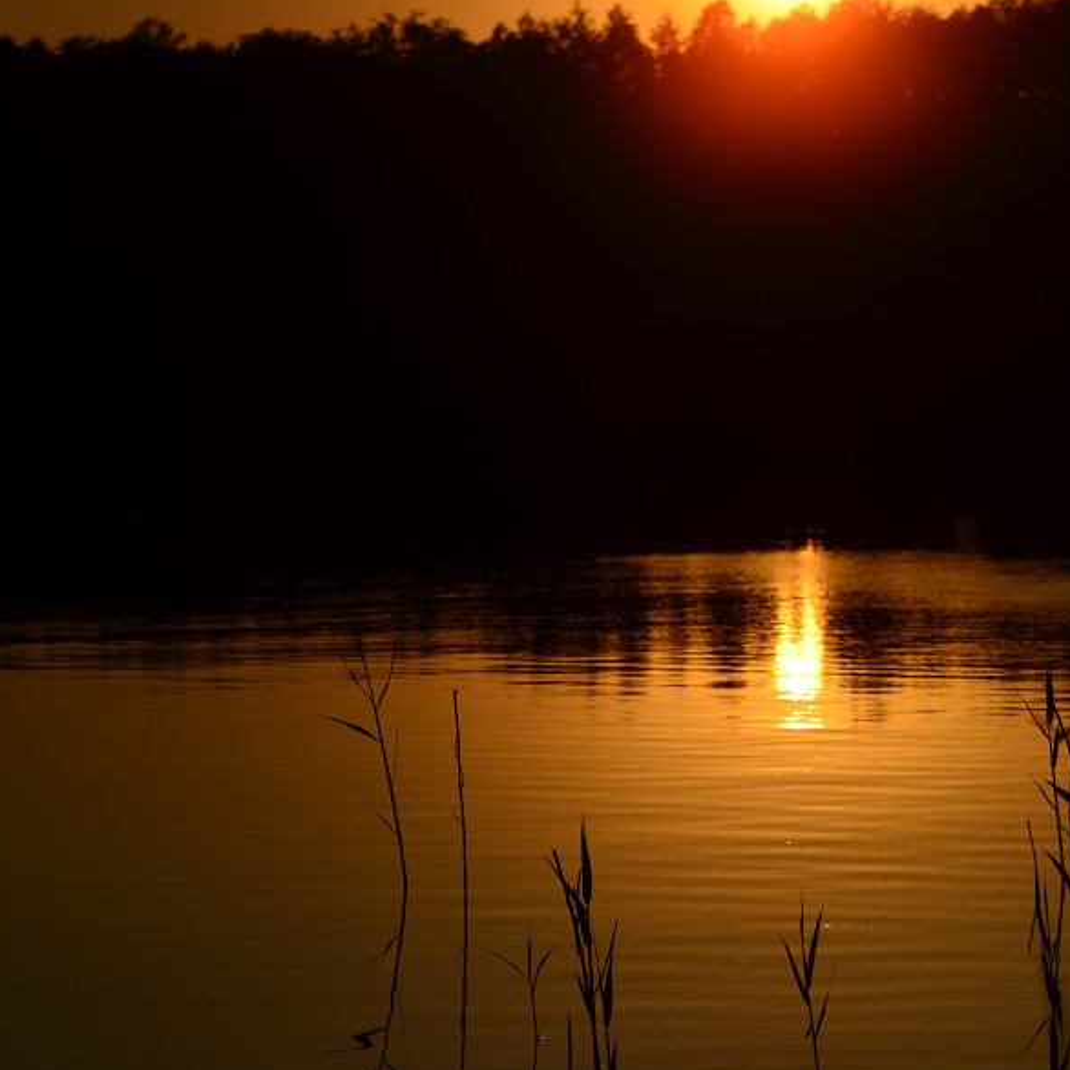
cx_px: 498
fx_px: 5316
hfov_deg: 11.5
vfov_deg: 11.5
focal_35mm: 152
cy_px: 634
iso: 100
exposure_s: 1/8000
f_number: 4.5
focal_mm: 70
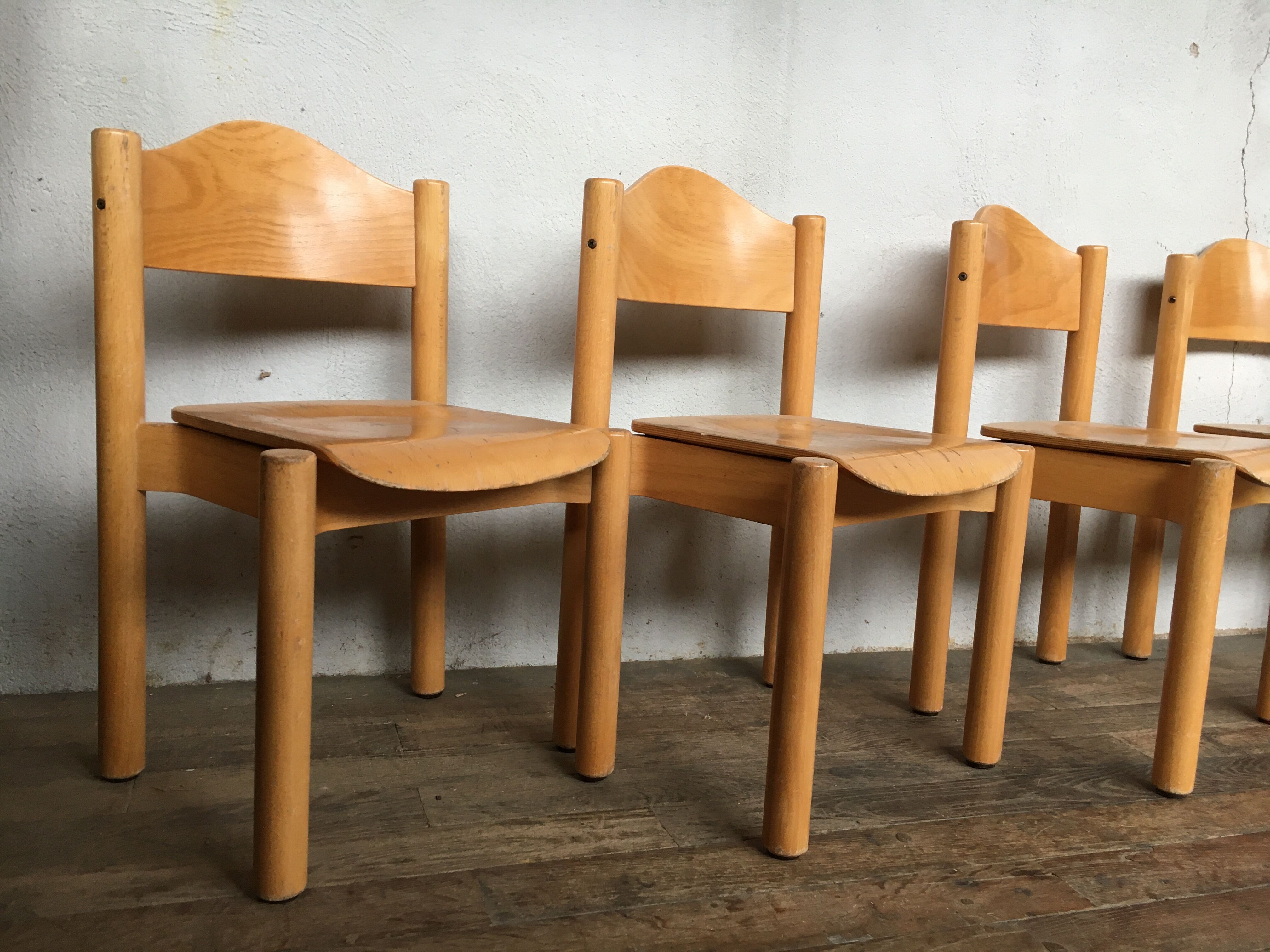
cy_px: 476
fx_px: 1064
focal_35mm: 29
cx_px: 635
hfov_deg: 61.7
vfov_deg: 48.2
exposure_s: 1/33
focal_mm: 4.15
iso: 100
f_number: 2.2
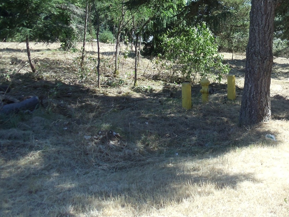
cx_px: 223
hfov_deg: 27.0
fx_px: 593
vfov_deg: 20.5
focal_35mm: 71
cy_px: 51
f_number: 3.5
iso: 100
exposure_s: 1/320
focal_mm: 6
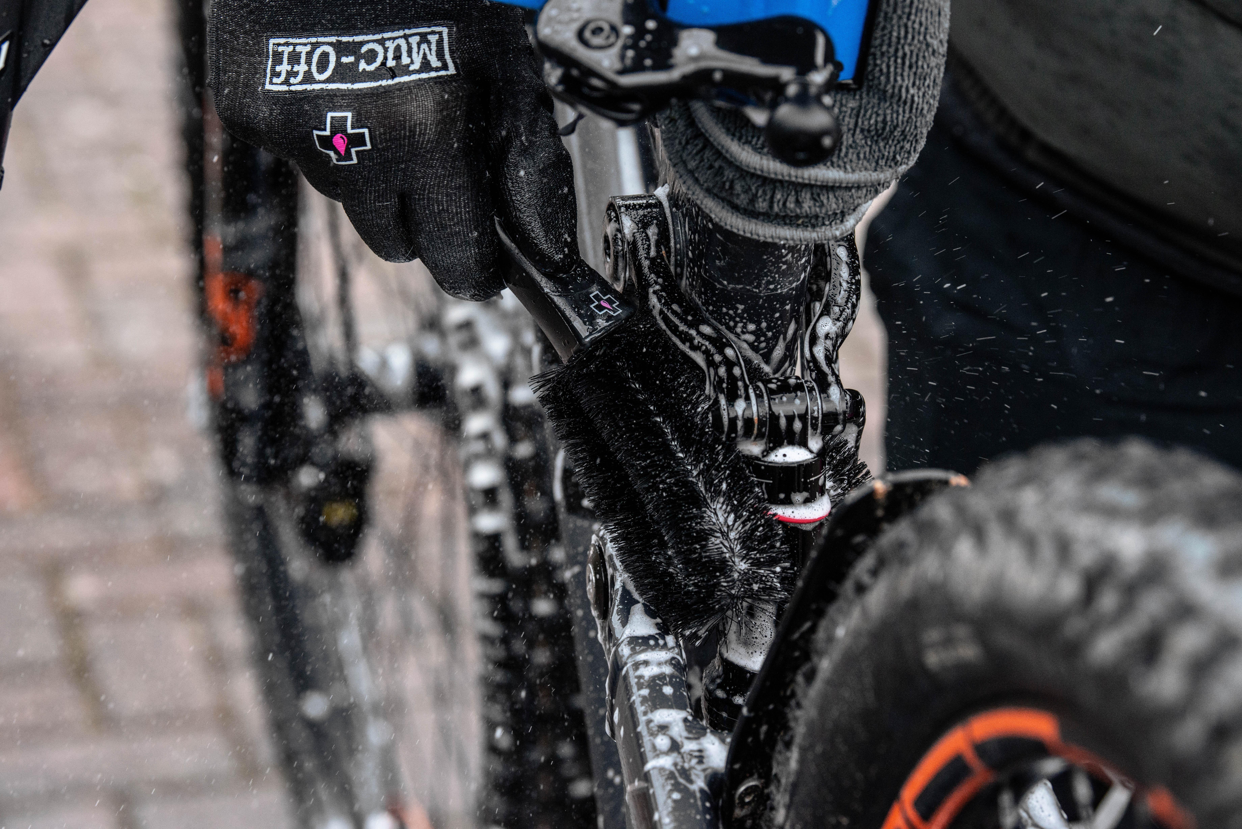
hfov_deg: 18.6
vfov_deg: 12.5
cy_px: 414
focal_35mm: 110
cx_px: 621
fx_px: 3796
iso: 2000
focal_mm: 110
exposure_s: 1/500
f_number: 6.3
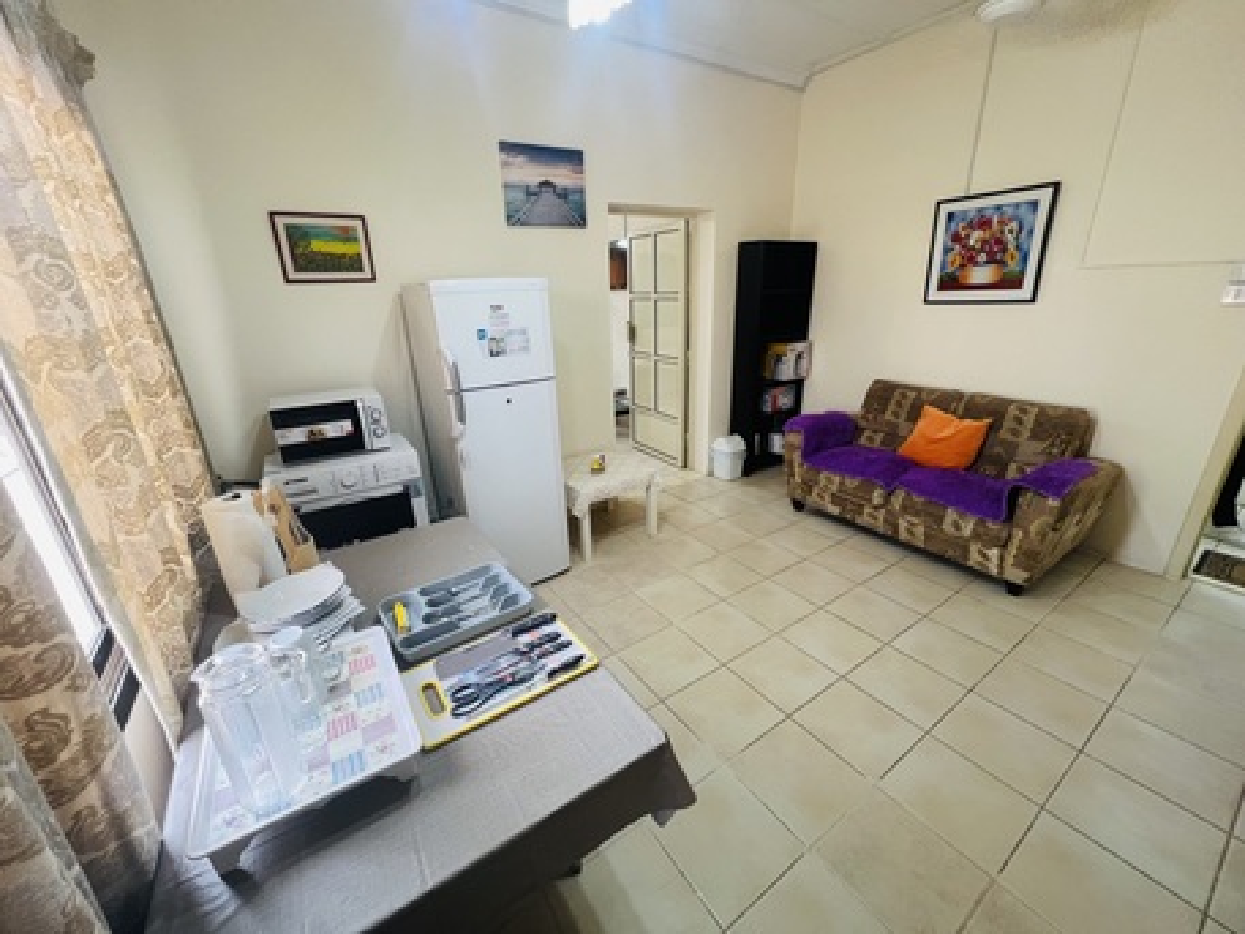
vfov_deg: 89.9
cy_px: 467
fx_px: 468
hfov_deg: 106.2
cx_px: 622
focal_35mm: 13
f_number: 1.8
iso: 160
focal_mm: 1.57
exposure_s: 1/50
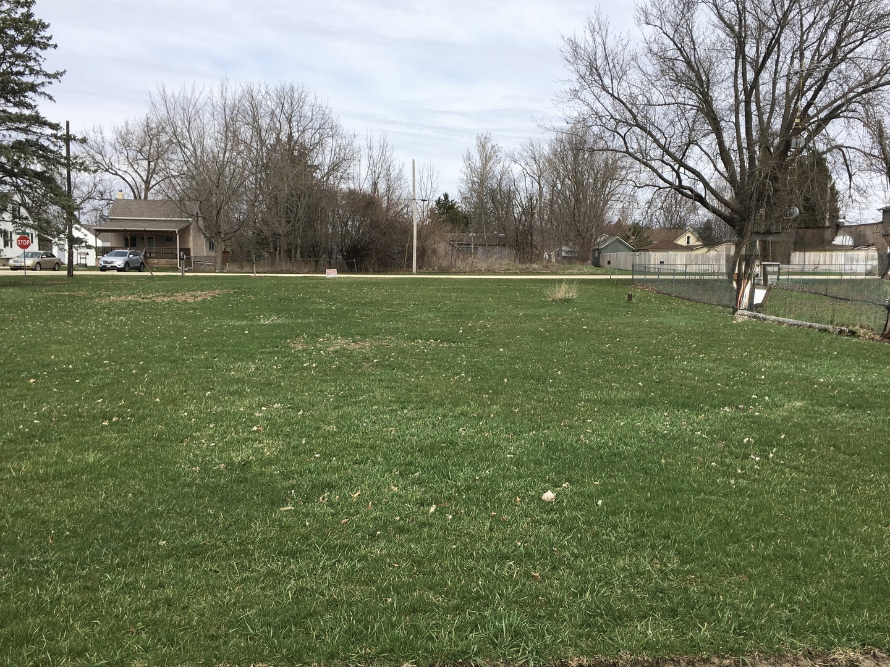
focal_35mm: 29
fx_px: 746
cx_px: 445
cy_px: 334
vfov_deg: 48.2
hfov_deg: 61.7
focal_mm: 4.15
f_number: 2.2
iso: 25
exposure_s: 1/1538
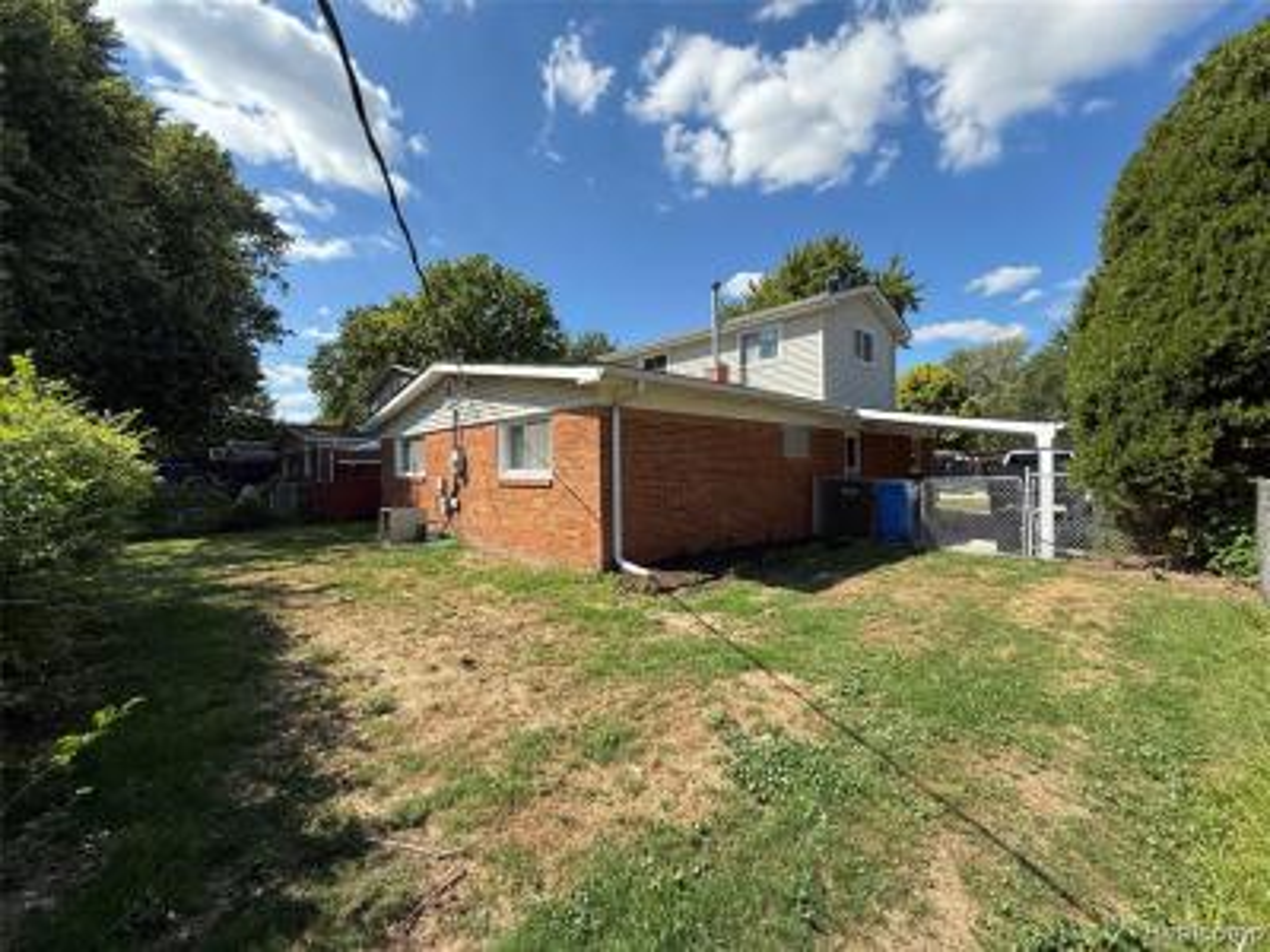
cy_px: 476
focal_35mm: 14
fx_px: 514
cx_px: 635
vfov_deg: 85.7
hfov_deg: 102.1
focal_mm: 2.22
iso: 50
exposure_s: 1/1145
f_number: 2.2
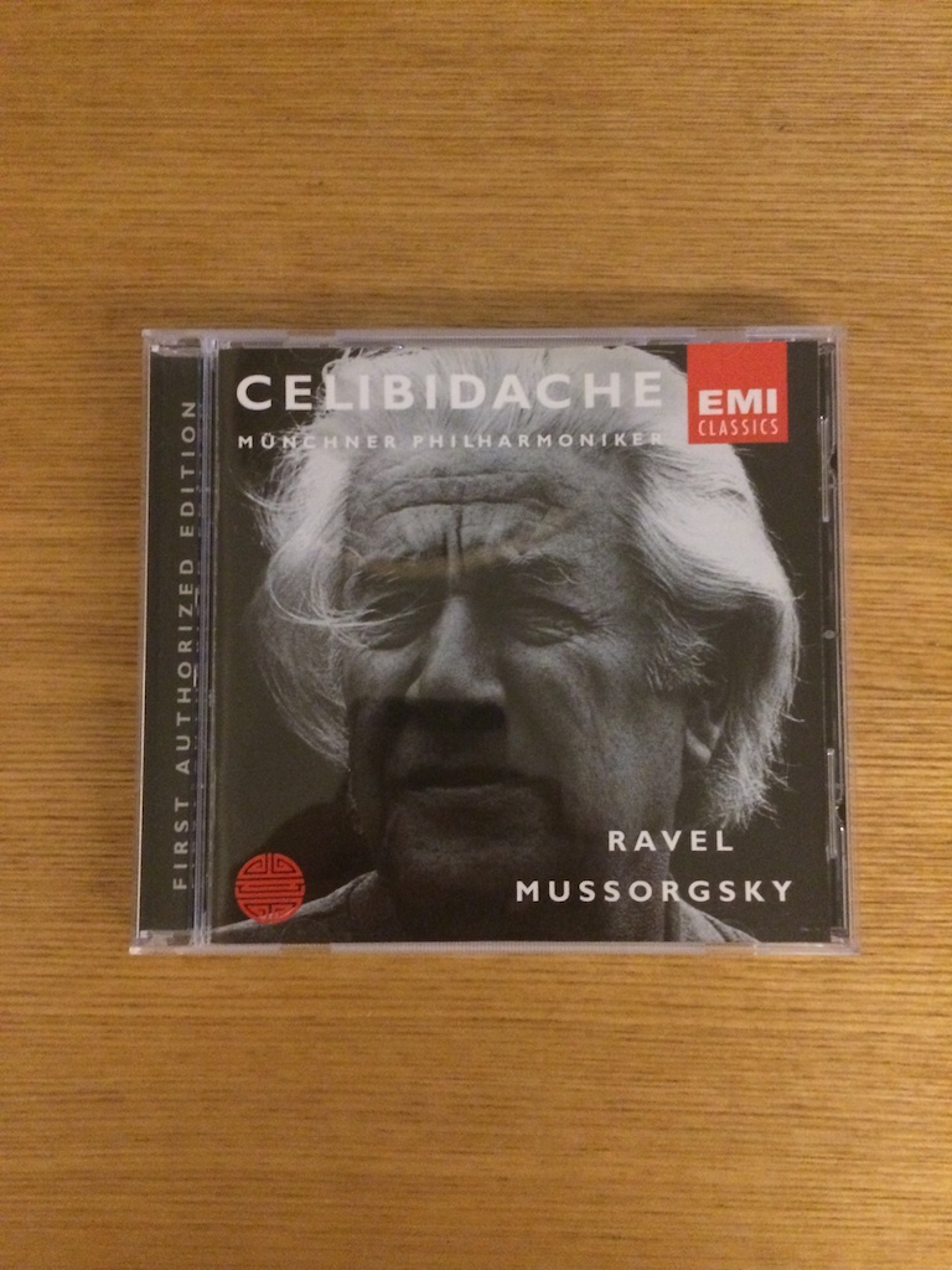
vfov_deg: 60.0
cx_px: 476
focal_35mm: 30
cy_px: 635
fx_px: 1100
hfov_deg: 46.8
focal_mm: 4.12
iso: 640
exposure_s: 1/17
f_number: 2.2
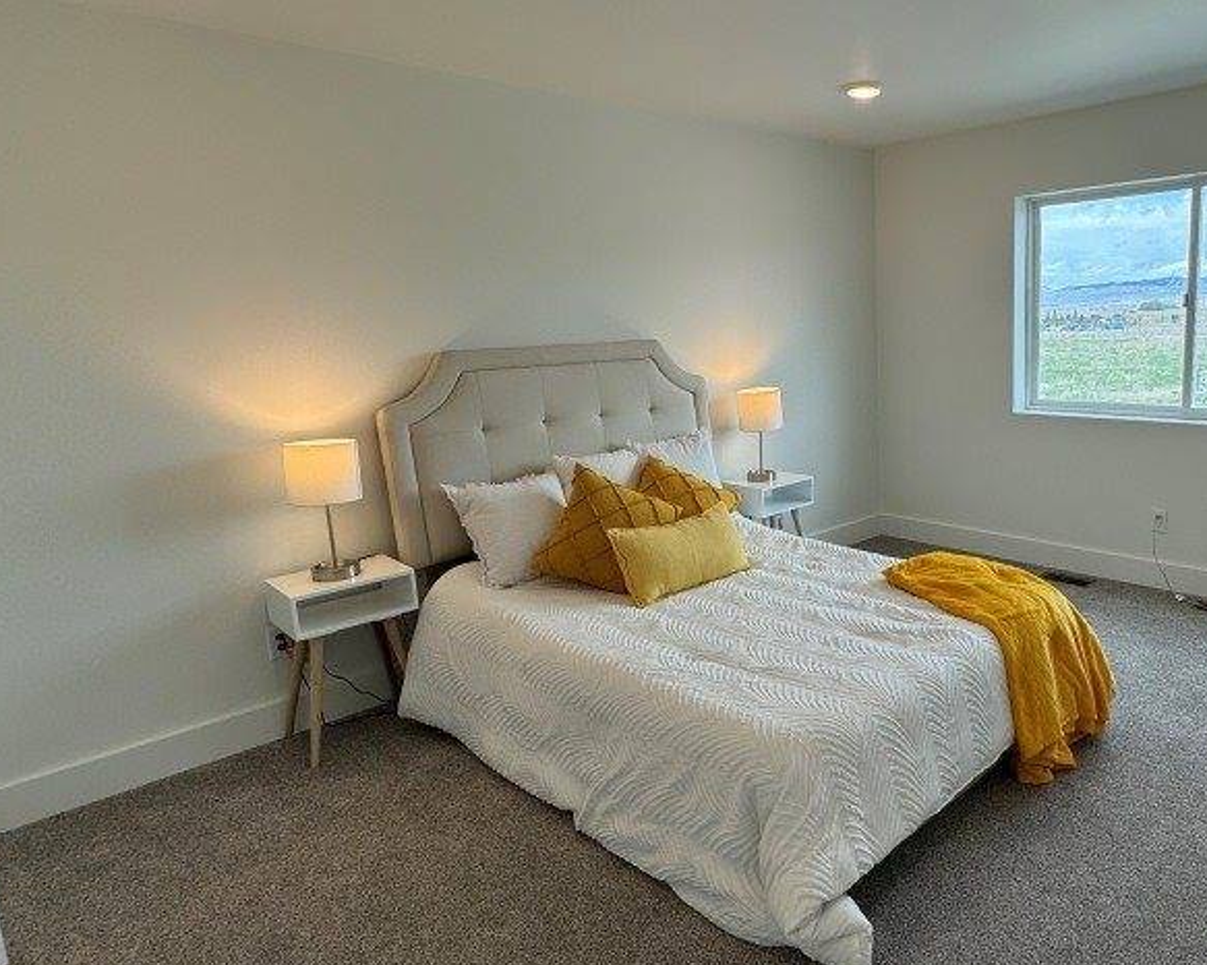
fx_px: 857
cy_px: 462
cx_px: 803
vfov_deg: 58.7
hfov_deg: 68.4
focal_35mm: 24
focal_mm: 2.22
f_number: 2.2
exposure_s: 1/190
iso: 40
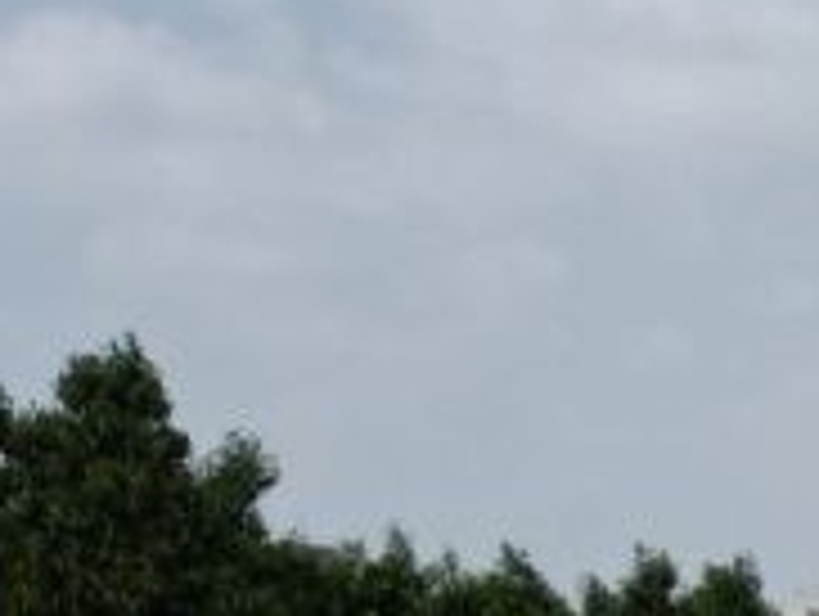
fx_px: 3198
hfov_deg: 12.0
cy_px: 1268
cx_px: 1917
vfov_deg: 10.1
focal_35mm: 135
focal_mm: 6.72
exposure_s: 1/4000
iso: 100
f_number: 1.7
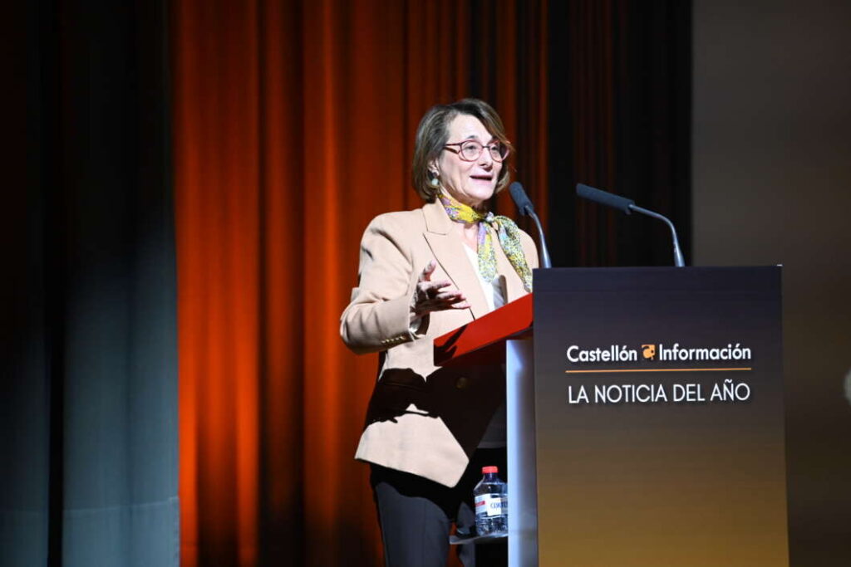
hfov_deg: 9.8
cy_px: 284
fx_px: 4965
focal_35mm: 210
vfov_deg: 6.5
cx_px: 426
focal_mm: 210
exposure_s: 1/800
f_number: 4
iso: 3200
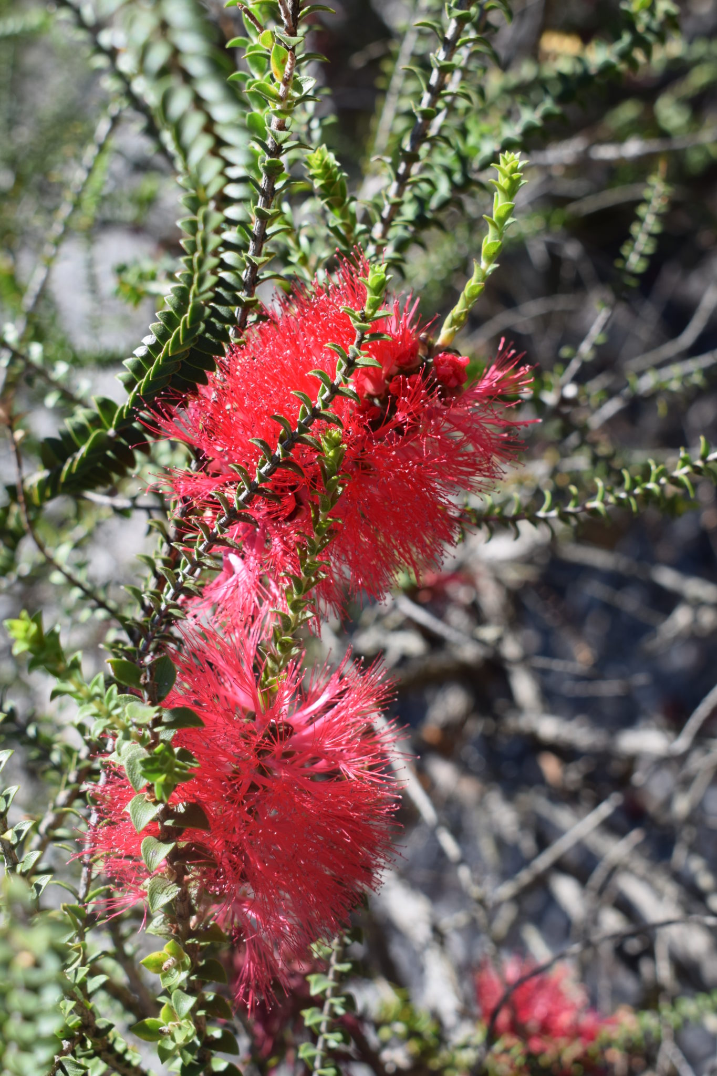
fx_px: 1569
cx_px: 358
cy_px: 538
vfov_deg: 37.9
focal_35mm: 52
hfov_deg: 25.7
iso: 200
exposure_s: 1/250
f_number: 8
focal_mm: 35
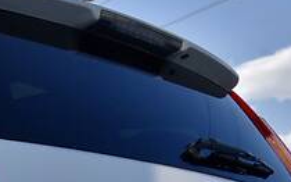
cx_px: 10
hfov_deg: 21.6
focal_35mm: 93
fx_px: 737
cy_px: 312
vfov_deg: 12.9
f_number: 8
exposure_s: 1/250
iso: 200
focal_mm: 24
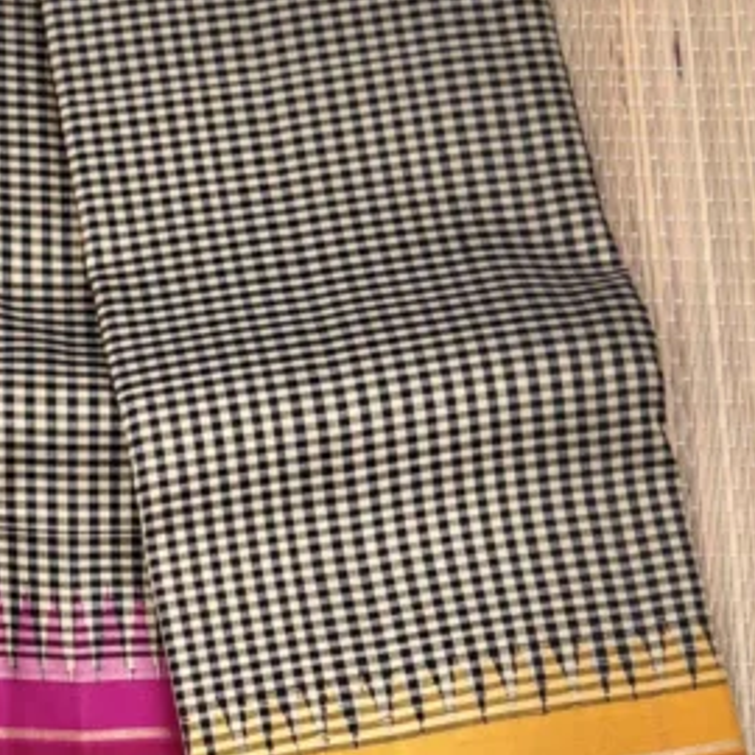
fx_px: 1678
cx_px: 92
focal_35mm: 68
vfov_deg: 24.9
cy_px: 624
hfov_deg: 24.7
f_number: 1.6
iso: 40
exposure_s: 1/100
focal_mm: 5.96
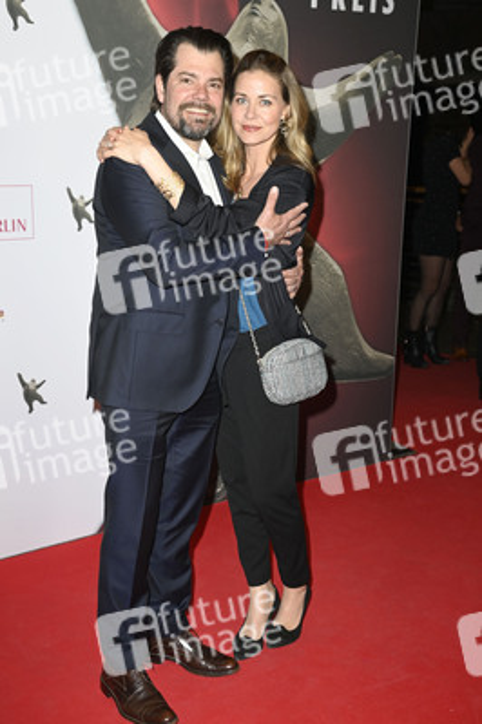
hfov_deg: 28.0
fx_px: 966
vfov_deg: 41.1
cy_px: 362
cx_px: 241
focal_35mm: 48
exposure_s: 1/250
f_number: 5.6
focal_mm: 48
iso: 500
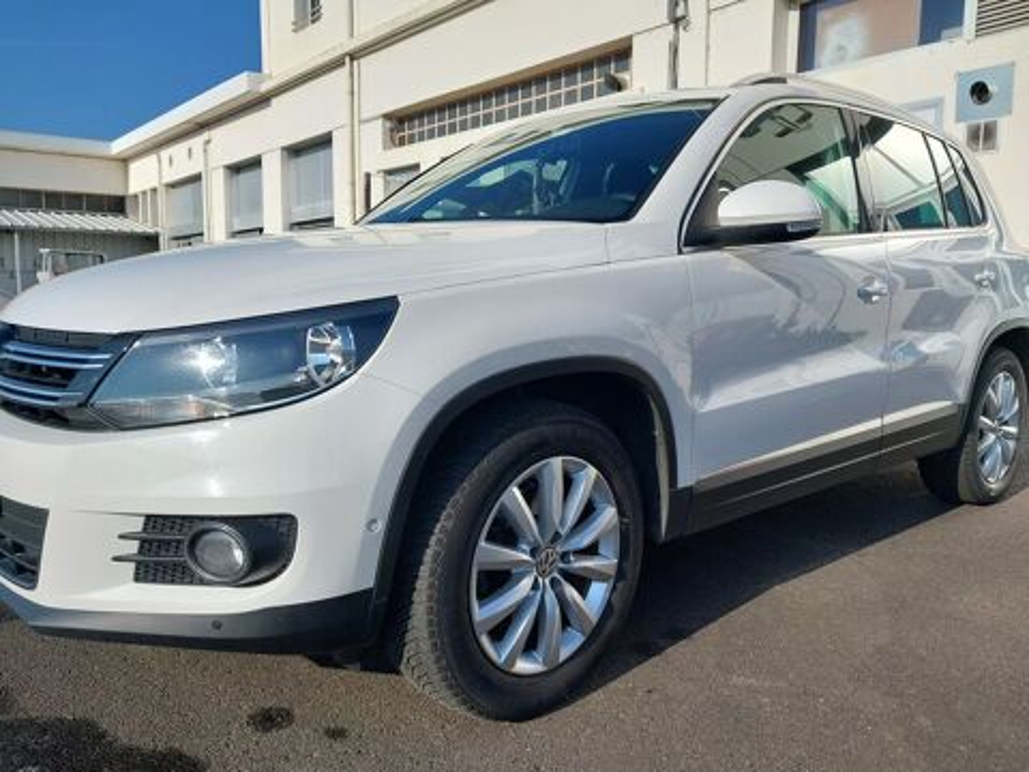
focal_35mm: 30
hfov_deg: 60.0
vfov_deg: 46.8
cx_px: 514
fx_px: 892
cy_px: 386
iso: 20
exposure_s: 1/851
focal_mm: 4.6
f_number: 1.8
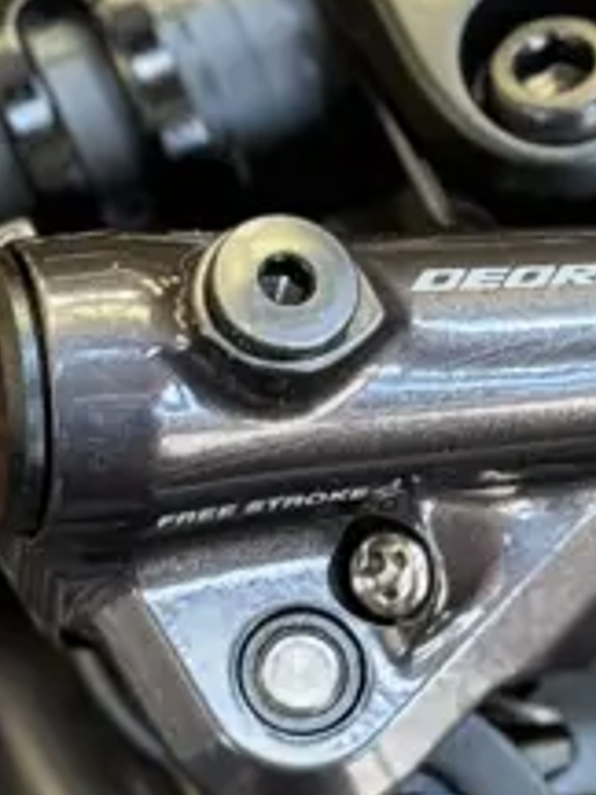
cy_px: 368
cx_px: 648
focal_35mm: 237
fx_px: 5441
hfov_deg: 6.2
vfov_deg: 8.4
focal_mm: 6.76
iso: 160
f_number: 1.78
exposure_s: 1/60
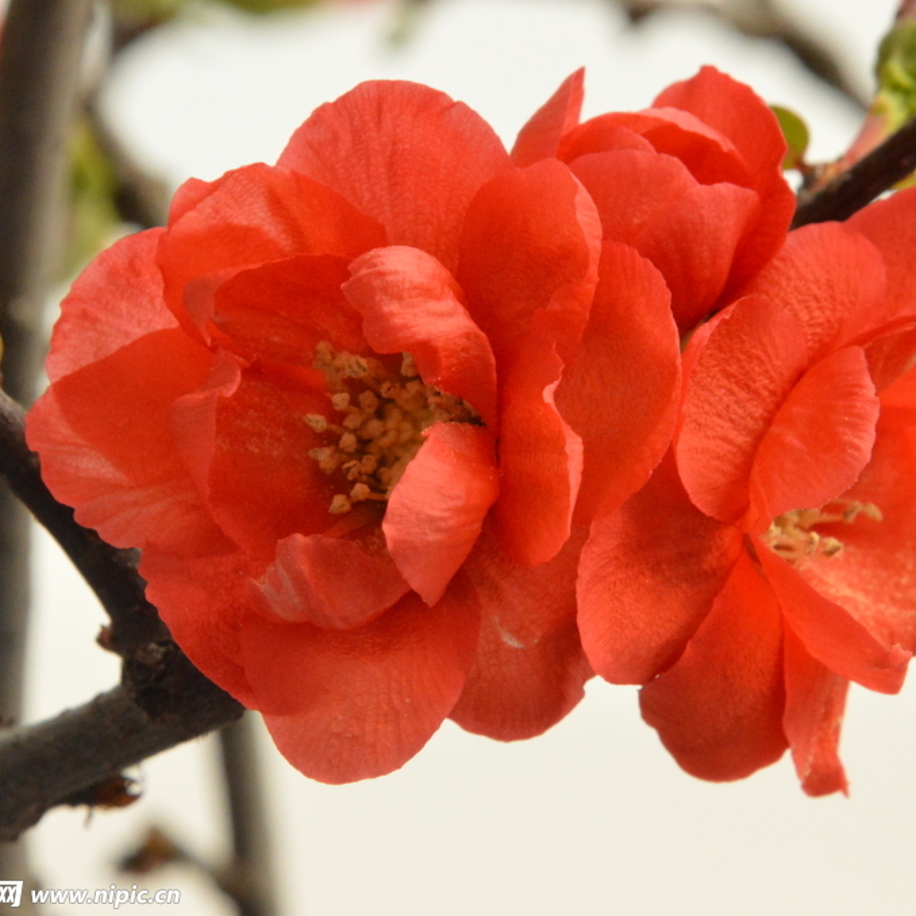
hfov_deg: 3.0
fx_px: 17274
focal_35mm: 577
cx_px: 586
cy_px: 459
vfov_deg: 3.0
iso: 4000
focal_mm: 300
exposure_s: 1/250
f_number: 18
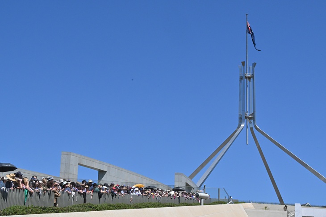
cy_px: 108
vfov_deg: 19.4
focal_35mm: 70
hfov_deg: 28.9
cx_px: 163
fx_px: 634
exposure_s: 1/3200
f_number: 16
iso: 2500
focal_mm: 70
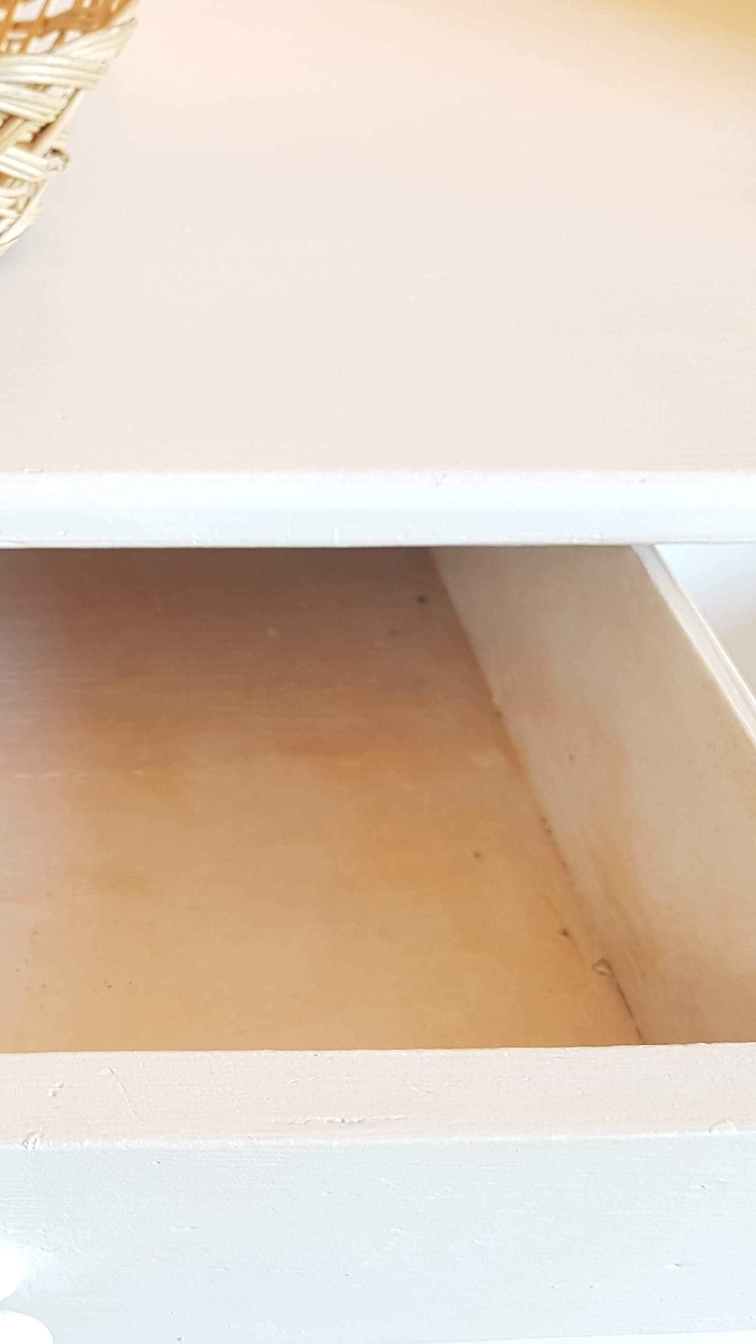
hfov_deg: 28.6
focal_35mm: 38
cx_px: -51
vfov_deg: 52.8
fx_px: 1354
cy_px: 673
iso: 160
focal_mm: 4.2
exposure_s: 1/25
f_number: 1.7
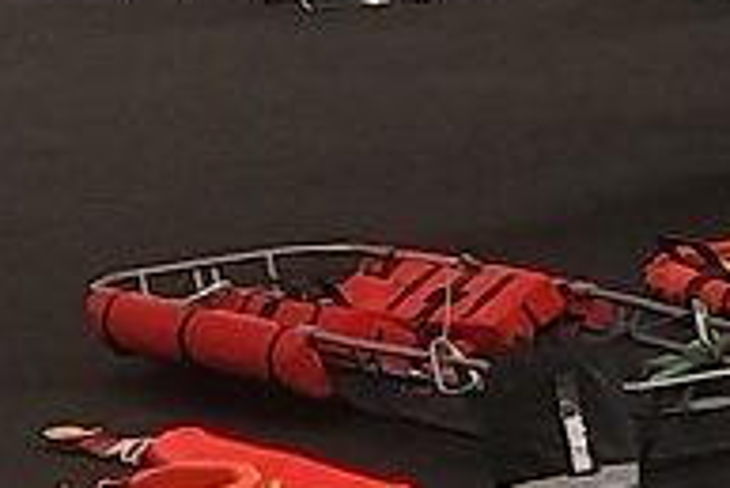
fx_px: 3409
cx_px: 1142
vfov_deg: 7.8
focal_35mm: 168
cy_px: -564
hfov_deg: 11.6
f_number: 1.8
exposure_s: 1/50
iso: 200
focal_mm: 4
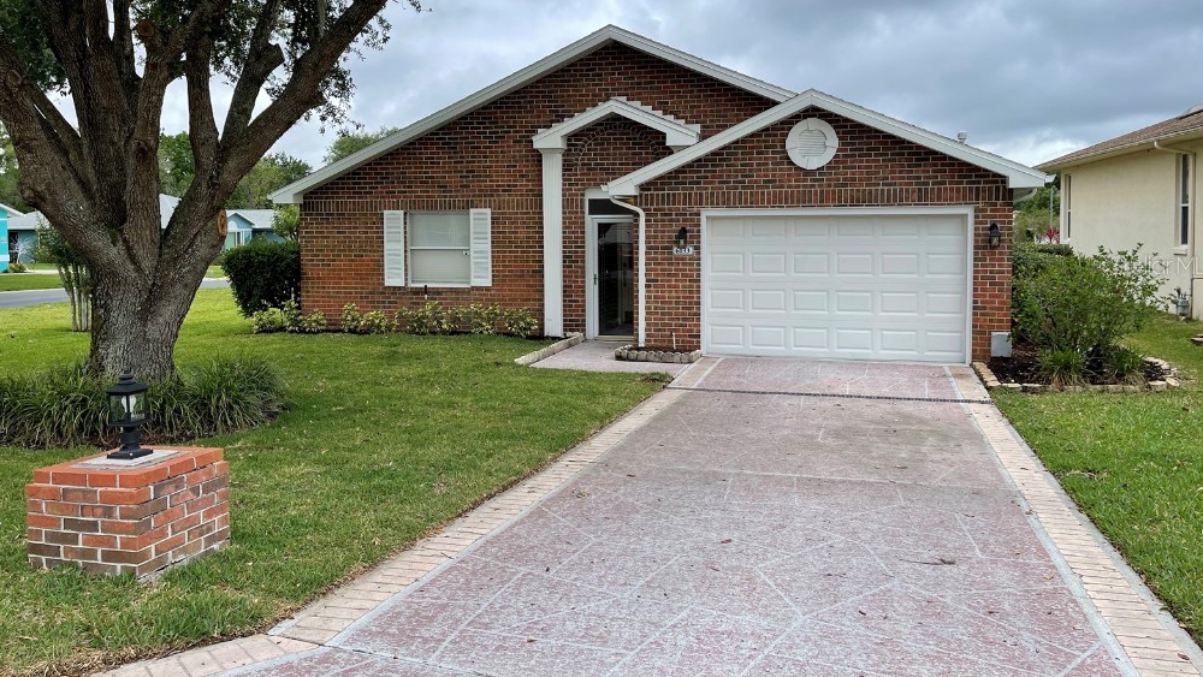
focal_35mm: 29
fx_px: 925
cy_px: 265
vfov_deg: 40.0
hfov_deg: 66.1
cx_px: 608
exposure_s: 1/1098
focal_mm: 5.1
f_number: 1.6
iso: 32
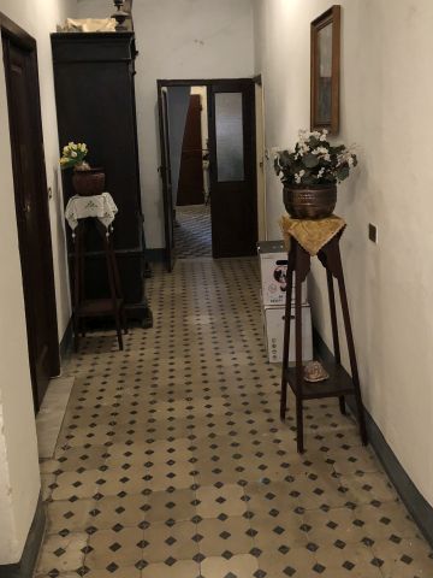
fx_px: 584
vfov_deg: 52.2
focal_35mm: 35
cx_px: 213
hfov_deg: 40.7
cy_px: 226
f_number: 1.8
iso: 100
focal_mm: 3.99
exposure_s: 1/11
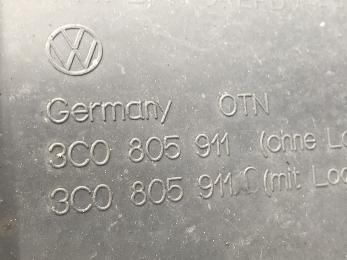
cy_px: 130
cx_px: 174
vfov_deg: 49.7
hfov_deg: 63.4
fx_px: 281
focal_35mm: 28
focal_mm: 3.99
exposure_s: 1/50
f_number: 1.8
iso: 32
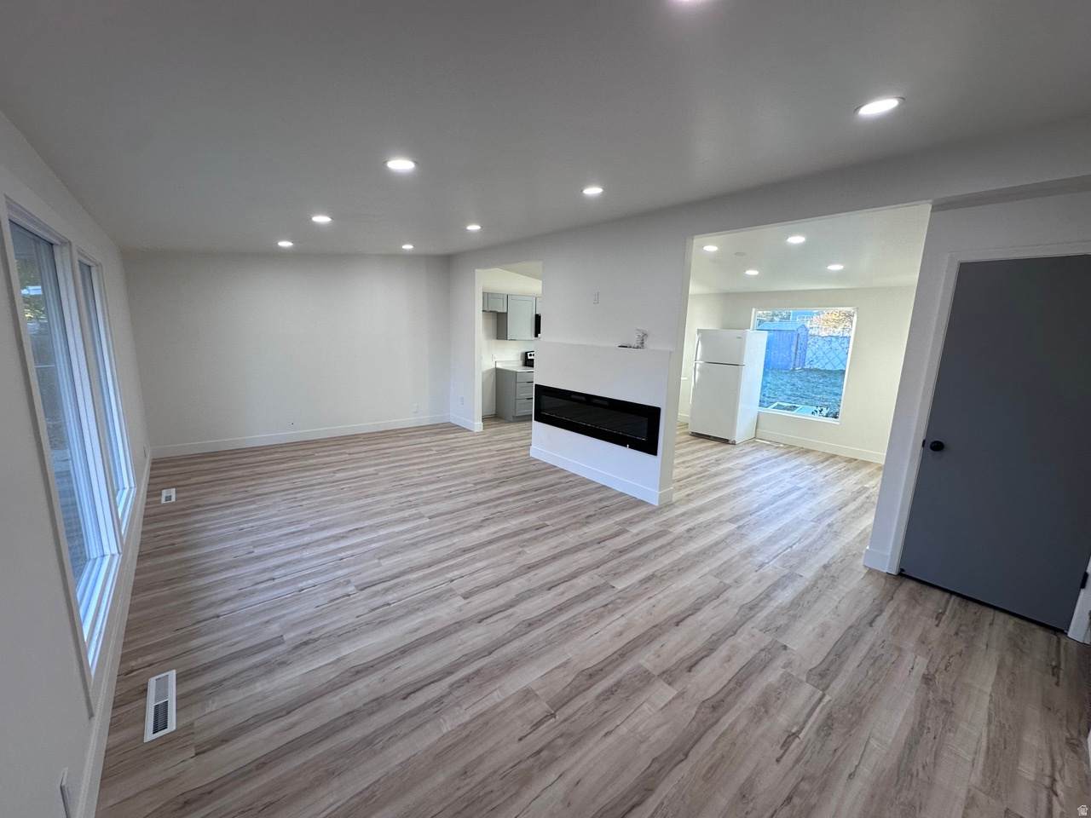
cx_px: 546
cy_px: 409
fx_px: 441
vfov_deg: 85.7
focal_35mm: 14
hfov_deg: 102.1
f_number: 2.2
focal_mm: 2.22
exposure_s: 1/120
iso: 80
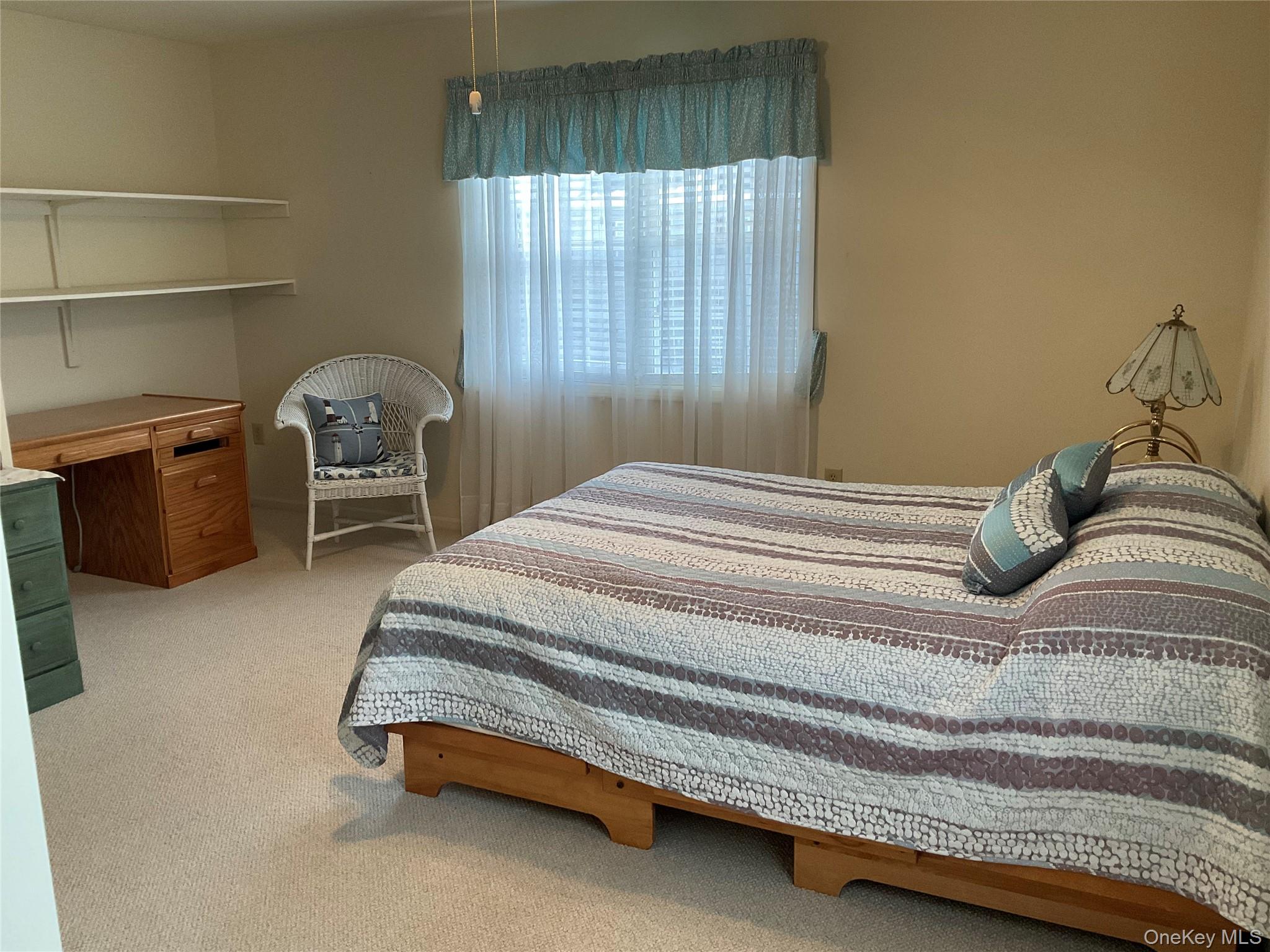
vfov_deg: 48.2
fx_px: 1064
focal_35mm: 29
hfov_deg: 61.7
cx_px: 635
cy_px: 476
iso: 80
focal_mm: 3
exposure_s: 1/60
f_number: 1.8
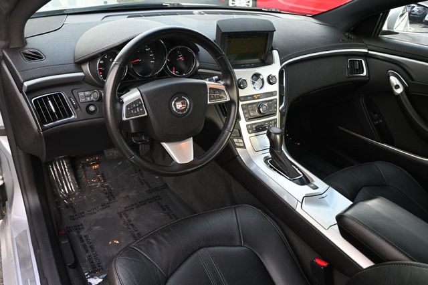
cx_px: 214
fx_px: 330
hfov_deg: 66.0
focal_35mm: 28
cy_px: 142
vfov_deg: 46.7
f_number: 3.8
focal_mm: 18.5
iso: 560
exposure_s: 1/125
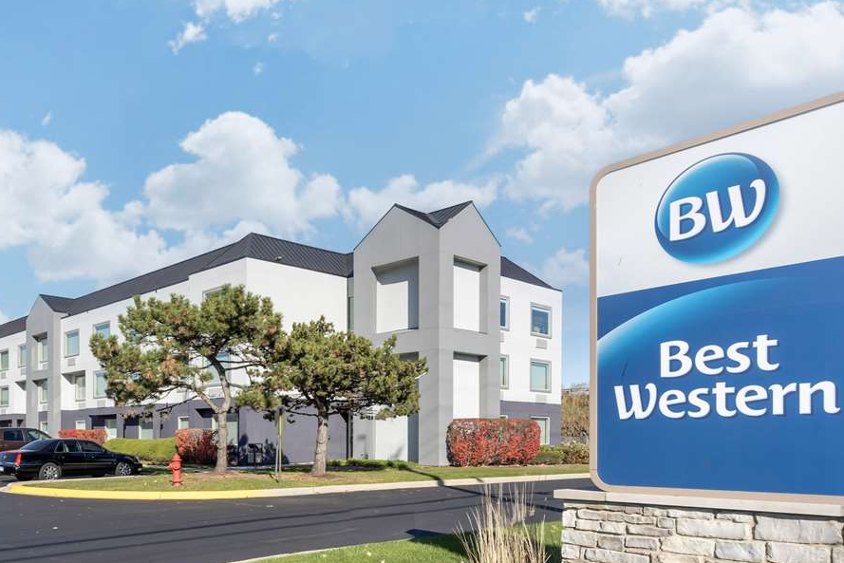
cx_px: 231
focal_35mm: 27
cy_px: 410
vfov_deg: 46.5
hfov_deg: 64.1
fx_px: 633
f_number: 8
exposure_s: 1/640
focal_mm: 16
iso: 400
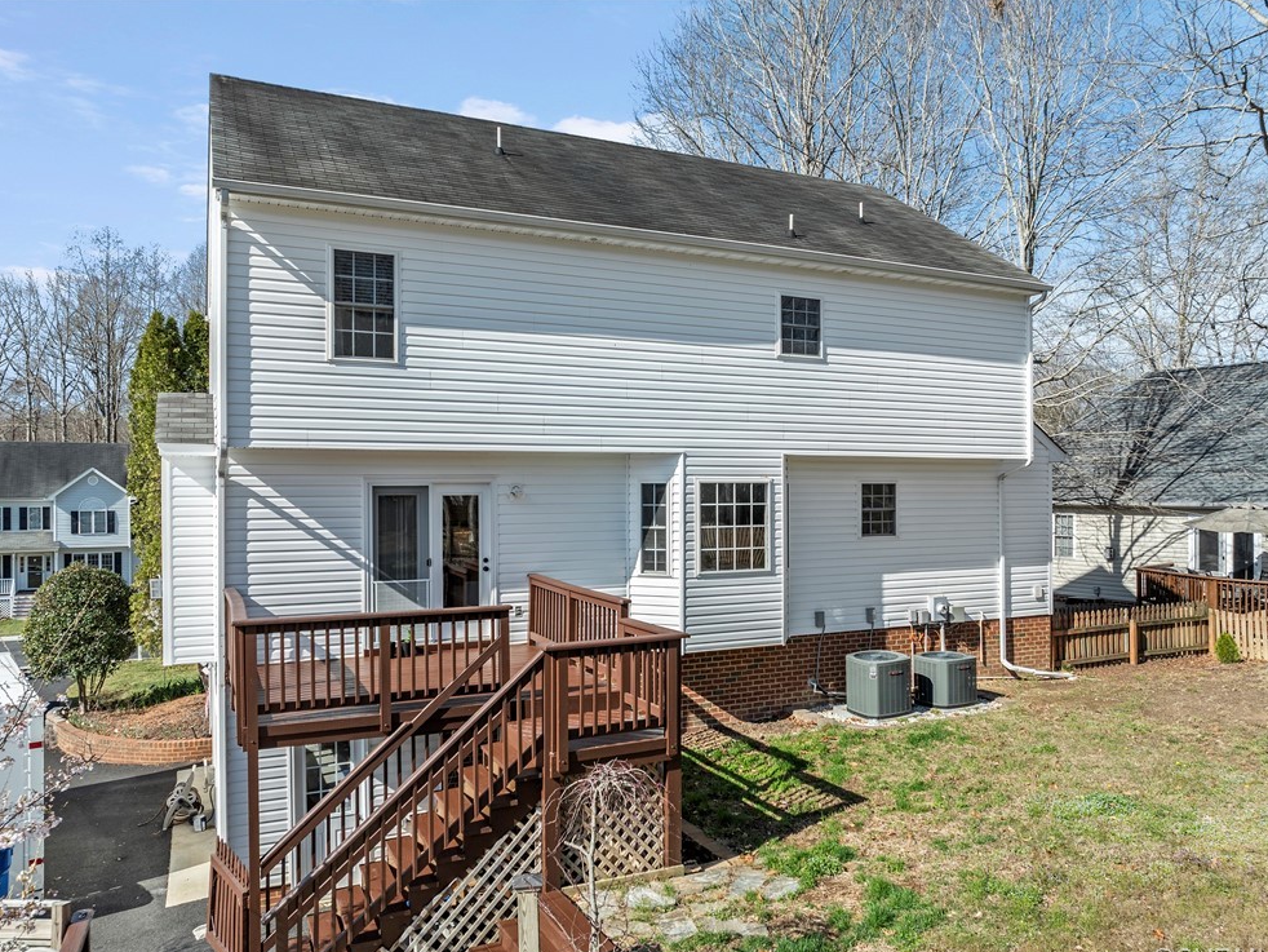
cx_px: 635
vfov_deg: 54.9
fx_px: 916
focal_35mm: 25
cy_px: 492
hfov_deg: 69.4
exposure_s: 1/1250
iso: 130
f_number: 2.8
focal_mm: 12.29
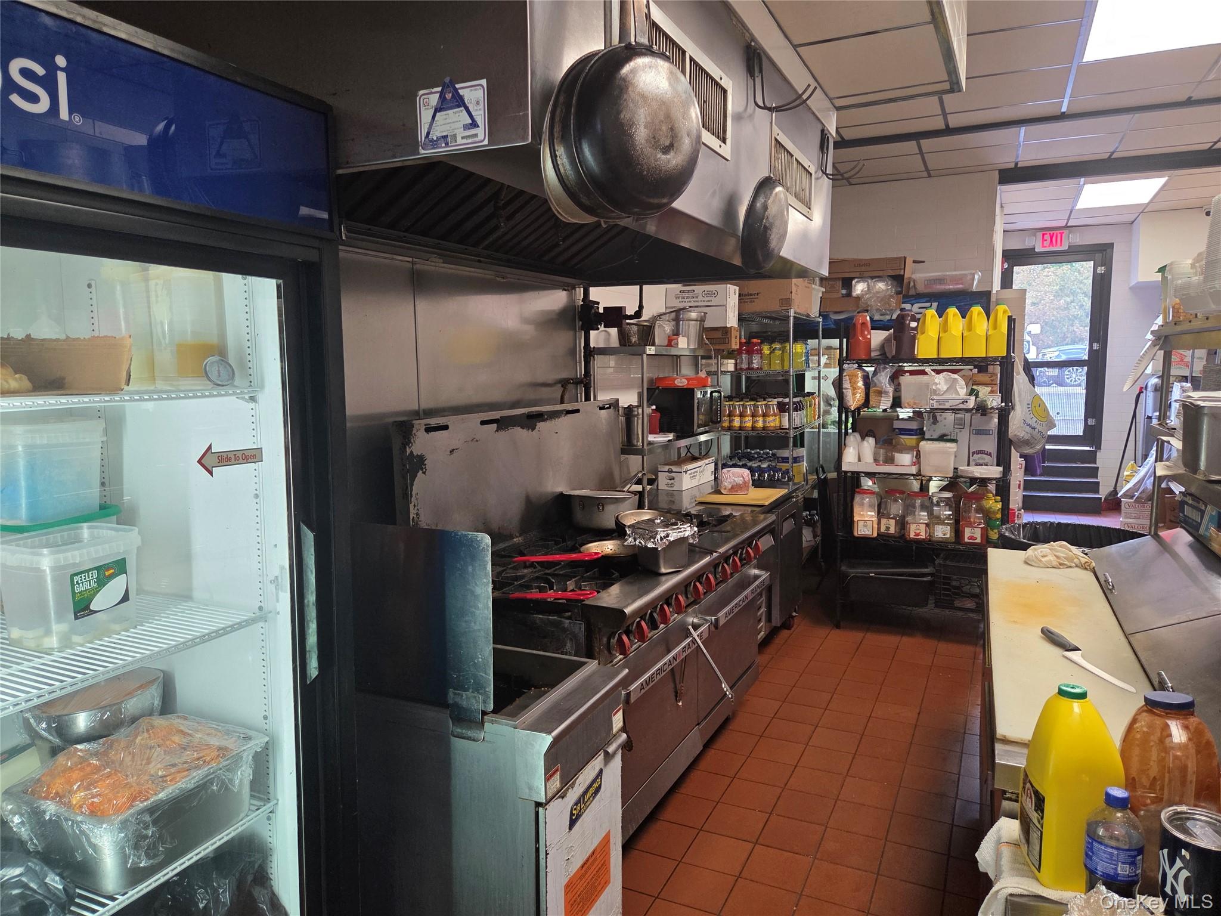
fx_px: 811
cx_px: 610
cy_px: 458
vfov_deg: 58.9
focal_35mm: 23
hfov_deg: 73.9
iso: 250
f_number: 1.8
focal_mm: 5.4
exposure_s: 1/120
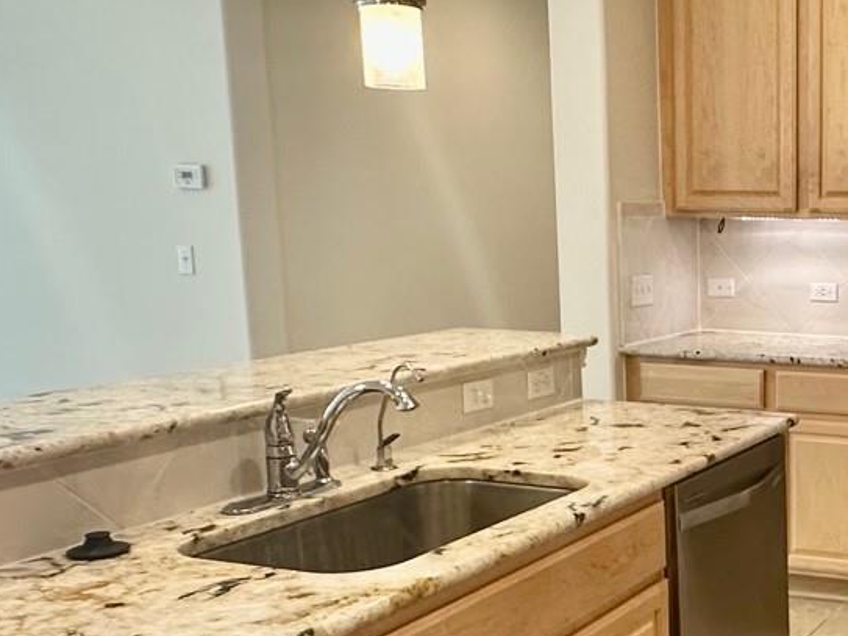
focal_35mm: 52
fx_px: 1274
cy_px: 427
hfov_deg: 33.1
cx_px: 890
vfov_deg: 27.8
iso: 160
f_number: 2.2
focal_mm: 2.22
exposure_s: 1/60
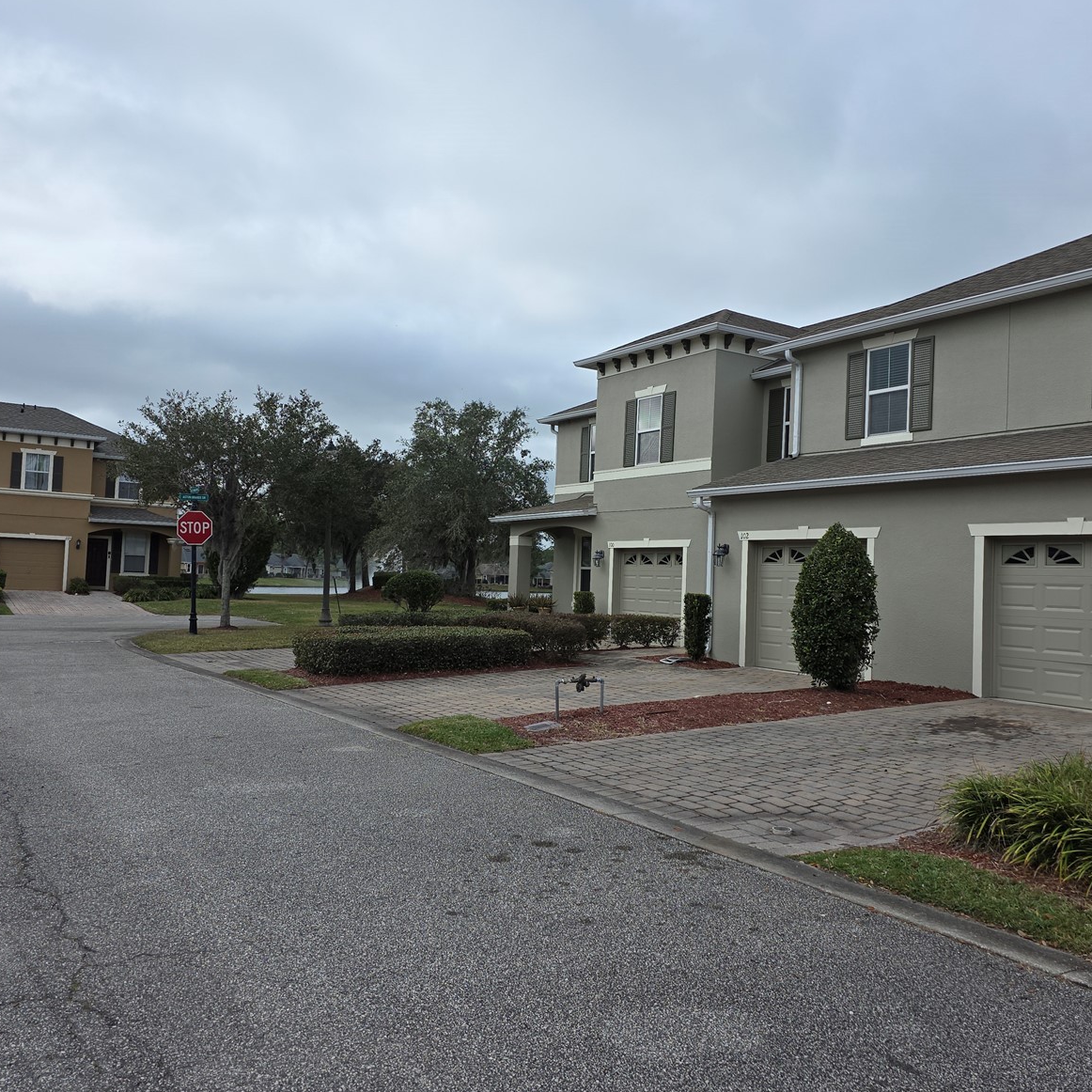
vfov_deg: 57.3
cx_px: 558
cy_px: 538
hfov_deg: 57.3
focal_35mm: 28
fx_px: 999
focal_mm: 6.3
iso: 12
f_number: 1.7
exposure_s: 1/801
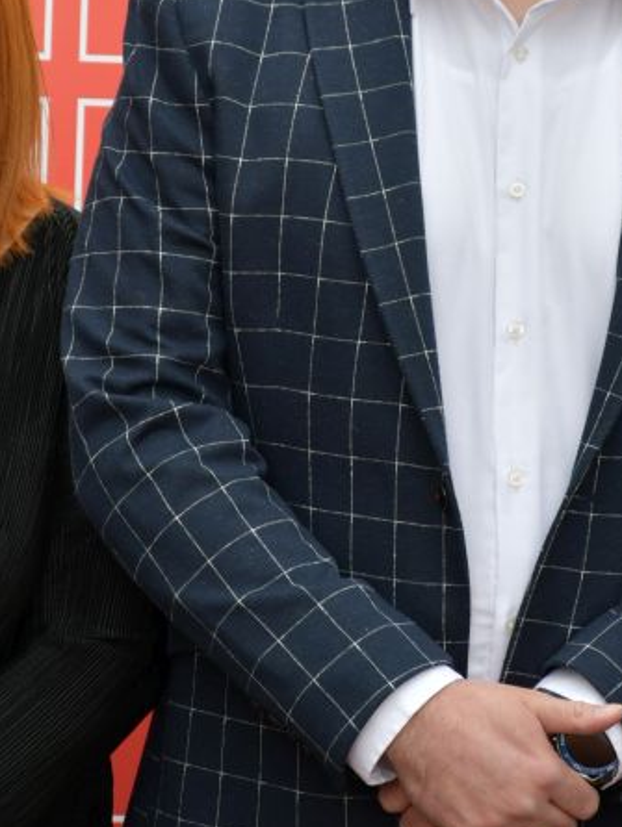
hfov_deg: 4.1
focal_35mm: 360
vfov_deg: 5.5
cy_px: 287
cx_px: 442
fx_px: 8617
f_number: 7.1
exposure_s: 1/250
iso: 200
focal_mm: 116
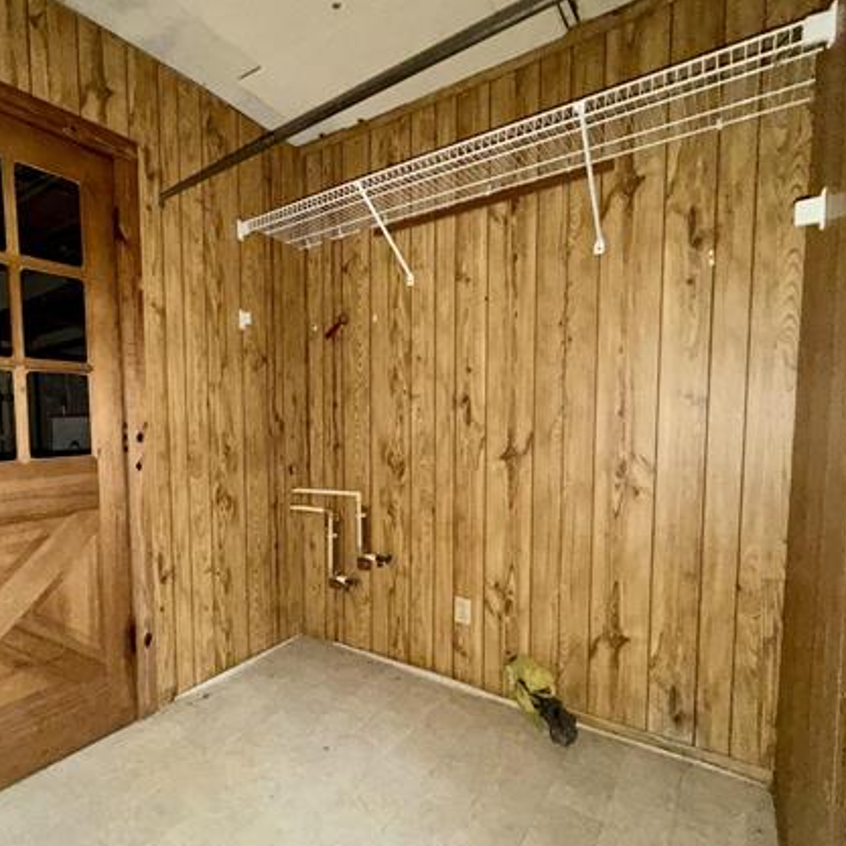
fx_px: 525
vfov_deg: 77.6
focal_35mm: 19
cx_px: 306
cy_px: 454
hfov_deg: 76.0
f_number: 2.2
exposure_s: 1/34
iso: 500
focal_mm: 2.22
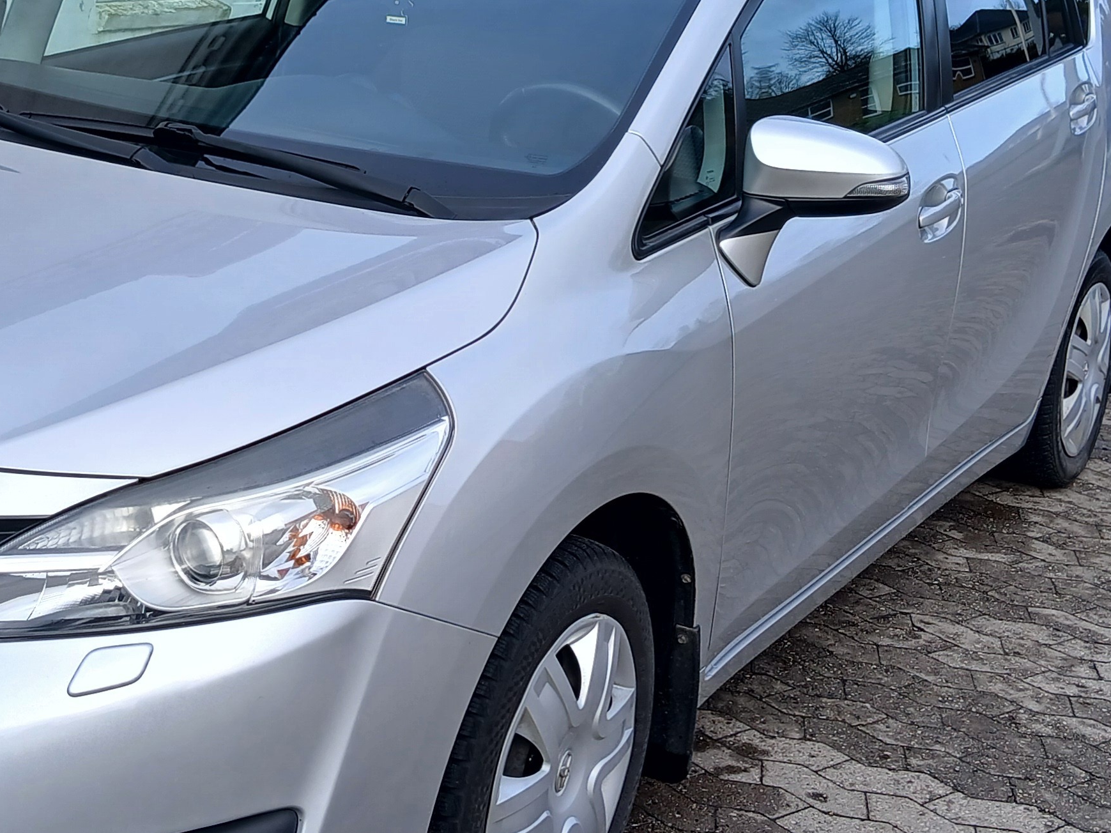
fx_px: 1958
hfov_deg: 31.6
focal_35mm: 61
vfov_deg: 23.8
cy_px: 220
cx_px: 442
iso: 20
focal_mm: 3.98
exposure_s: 1/243
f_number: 1.8
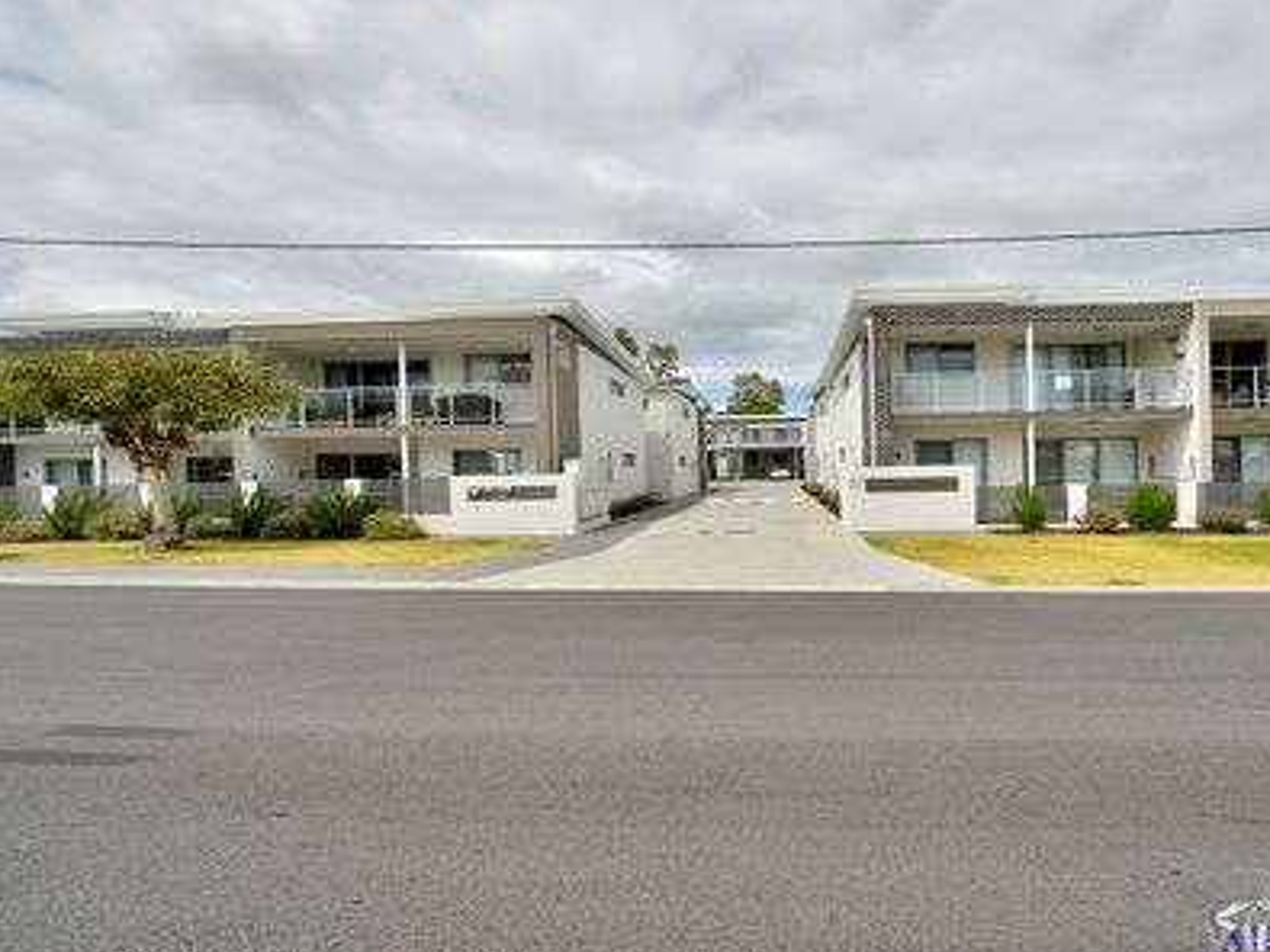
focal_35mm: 16
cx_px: 749
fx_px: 587
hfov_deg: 93.5
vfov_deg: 78.1
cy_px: 474
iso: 100
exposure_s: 1/500
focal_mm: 14
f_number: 8
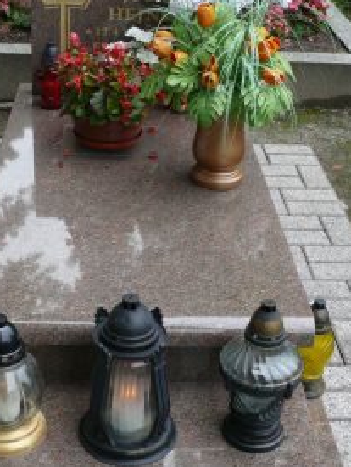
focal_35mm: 61
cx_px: 124
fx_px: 823
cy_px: 190
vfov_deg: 31.6
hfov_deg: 24.0
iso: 100
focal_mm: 7.4
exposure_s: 1/125
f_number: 3.6
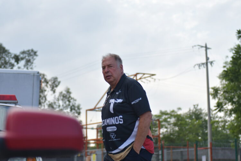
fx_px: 602
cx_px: 120
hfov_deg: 22.6
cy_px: 80
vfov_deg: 15.2
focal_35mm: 90
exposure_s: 1/3200
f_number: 2.8
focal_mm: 60
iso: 400
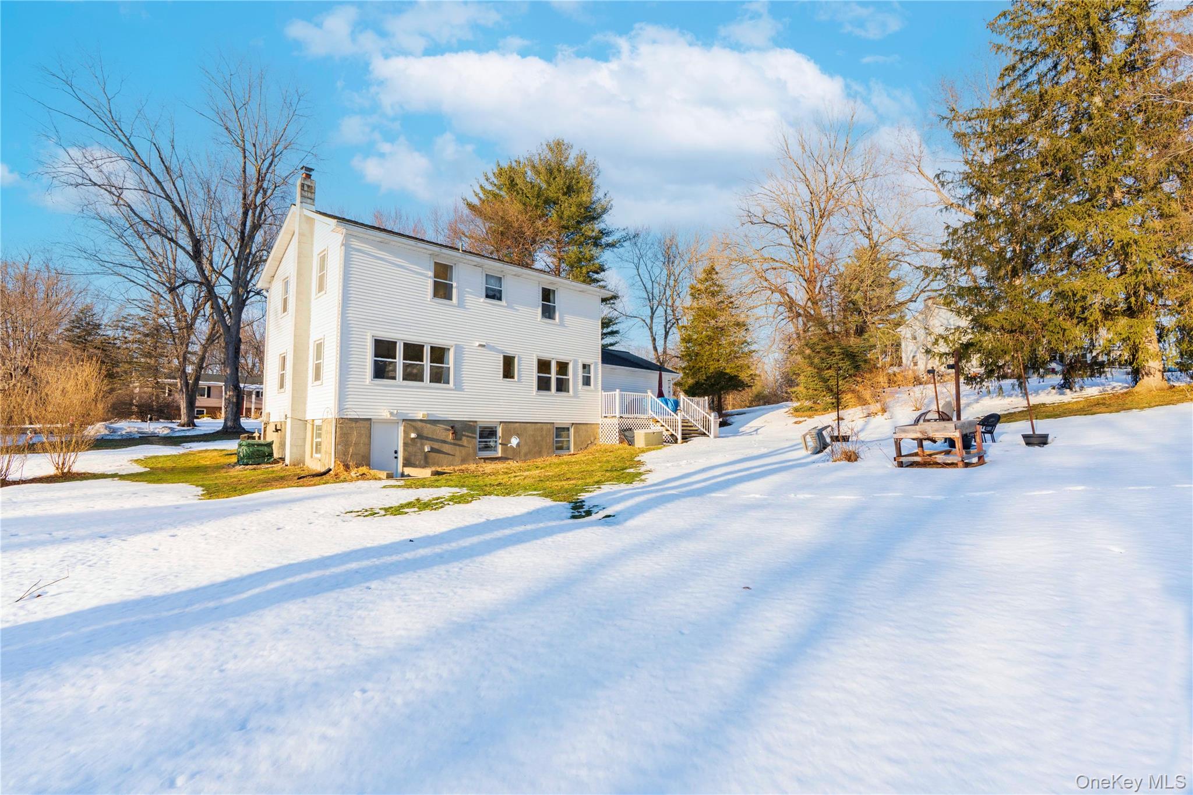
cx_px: 596
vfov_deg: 73.7
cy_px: 398
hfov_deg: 96.7
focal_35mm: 16
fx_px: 530
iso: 400
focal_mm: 16
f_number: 9
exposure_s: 1/200
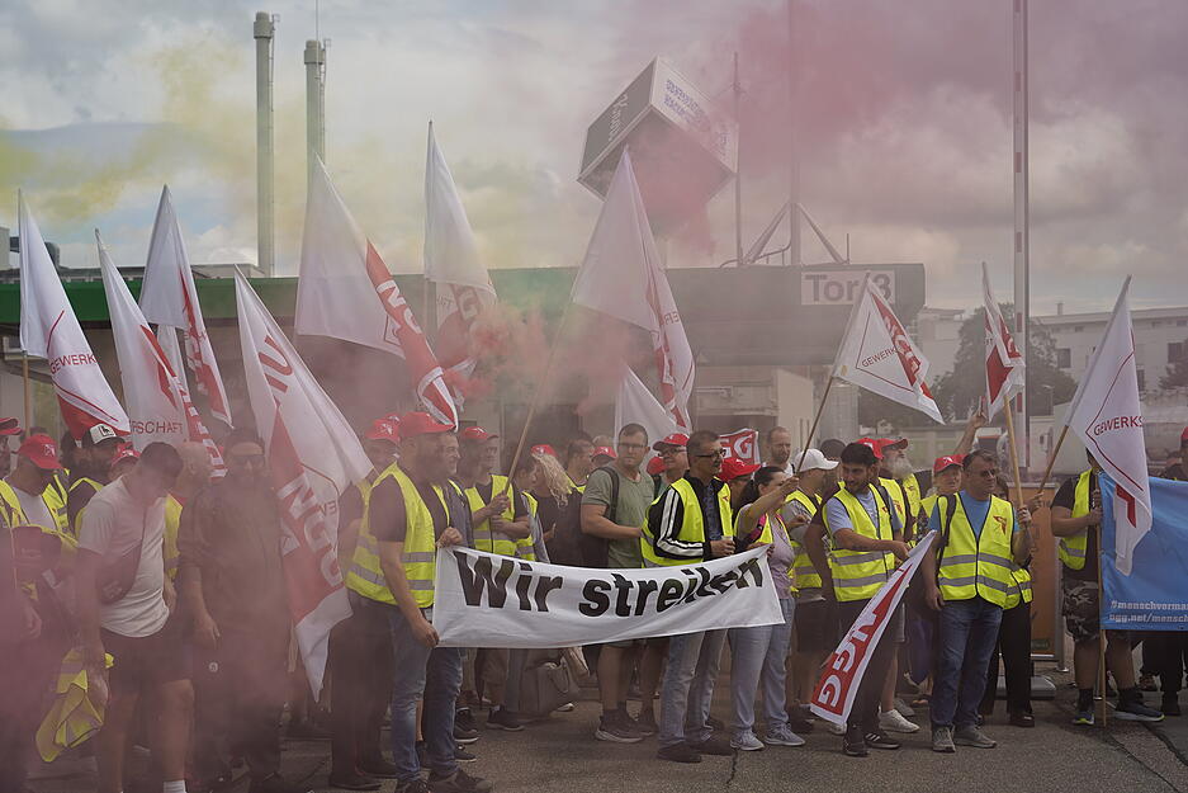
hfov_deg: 33.4
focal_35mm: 60
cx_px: 594
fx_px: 1980
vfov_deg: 22.6
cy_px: 396
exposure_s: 1/500
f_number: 4.5
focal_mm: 60
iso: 100
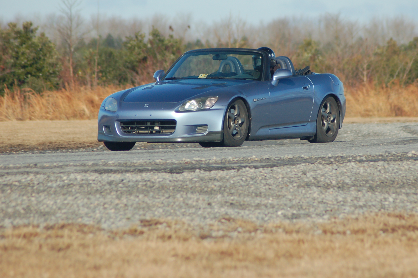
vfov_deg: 3.1
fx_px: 5174
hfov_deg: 4.6
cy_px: 106
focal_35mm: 446
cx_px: 256
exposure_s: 1/640
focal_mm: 240
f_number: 5.3
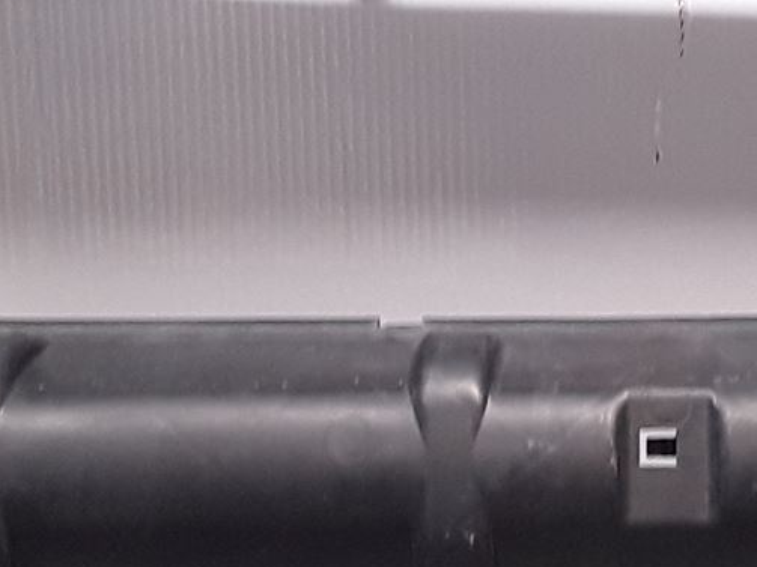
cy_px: 432
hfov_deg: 17.0
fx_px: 2492
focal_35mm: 114
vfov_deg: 12.9
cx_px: 685
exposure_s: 1/50
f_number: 1.9
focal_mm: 2.91
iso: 50
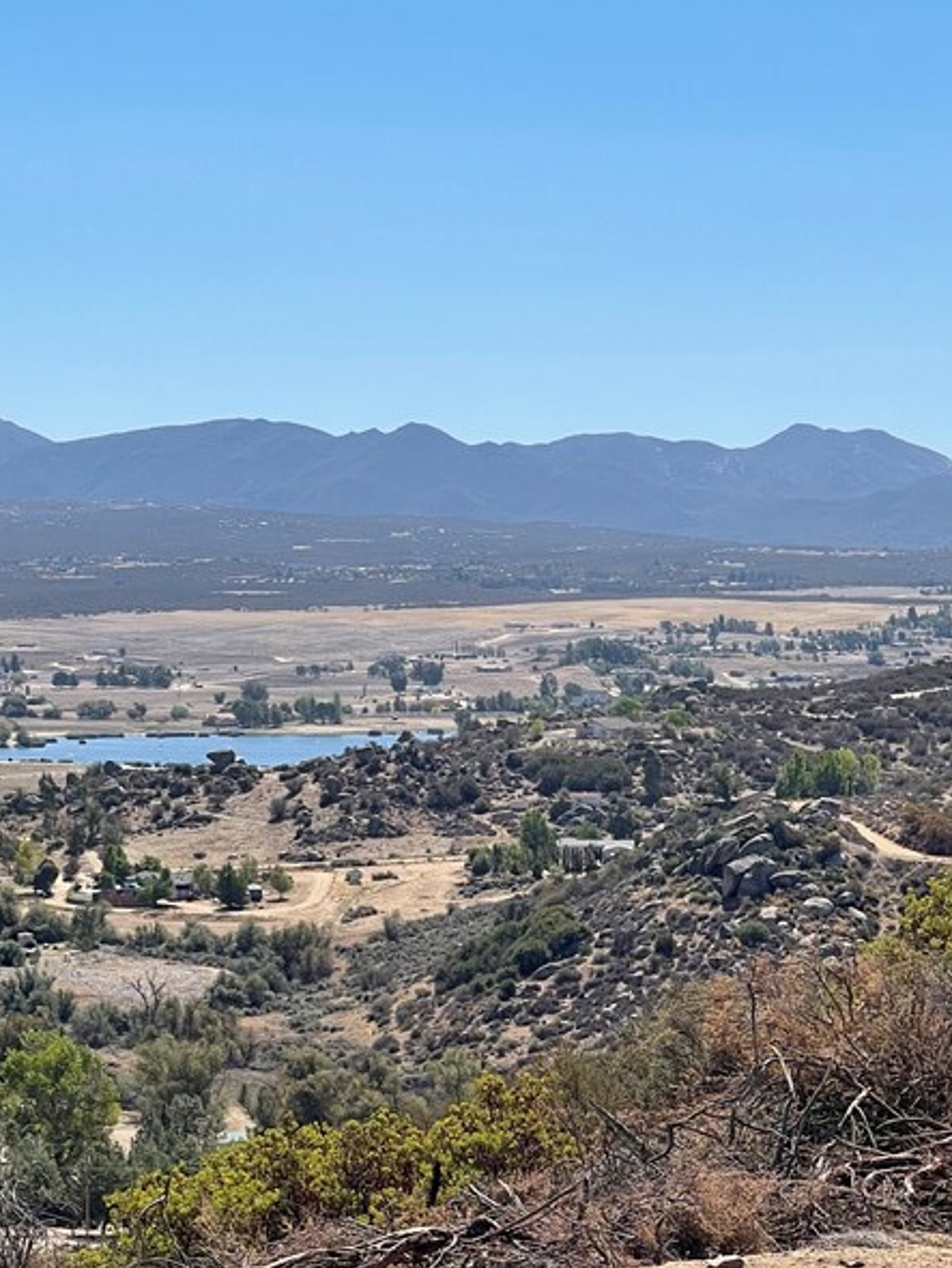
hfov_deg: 13.3
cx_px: 527
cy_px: 907
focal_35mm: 111
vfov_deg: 17.6
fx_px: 4067
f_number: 2.2
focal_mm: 7.5
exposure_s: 1/2137
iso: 20
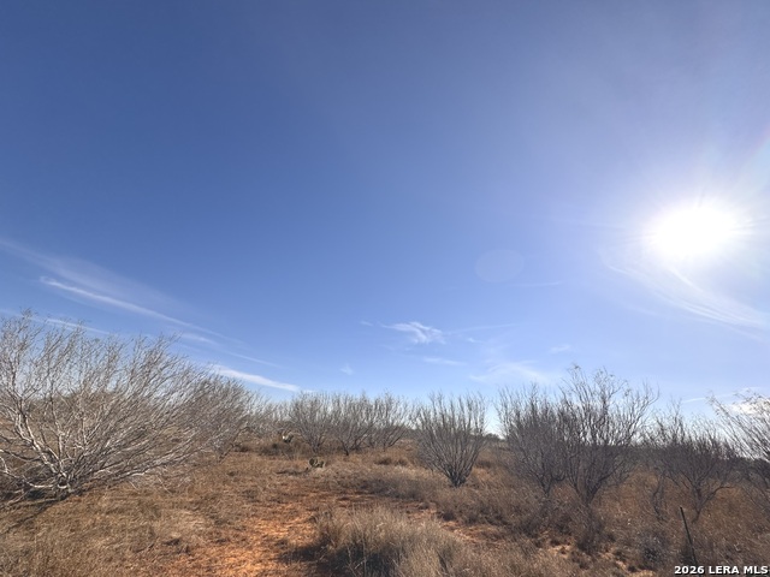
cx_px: 385
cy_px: 288
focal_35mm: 14
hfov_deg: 102.1
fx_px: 311
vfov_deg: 85.7
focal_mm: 2.22
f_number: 2.2
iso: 40
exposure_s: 1/3906
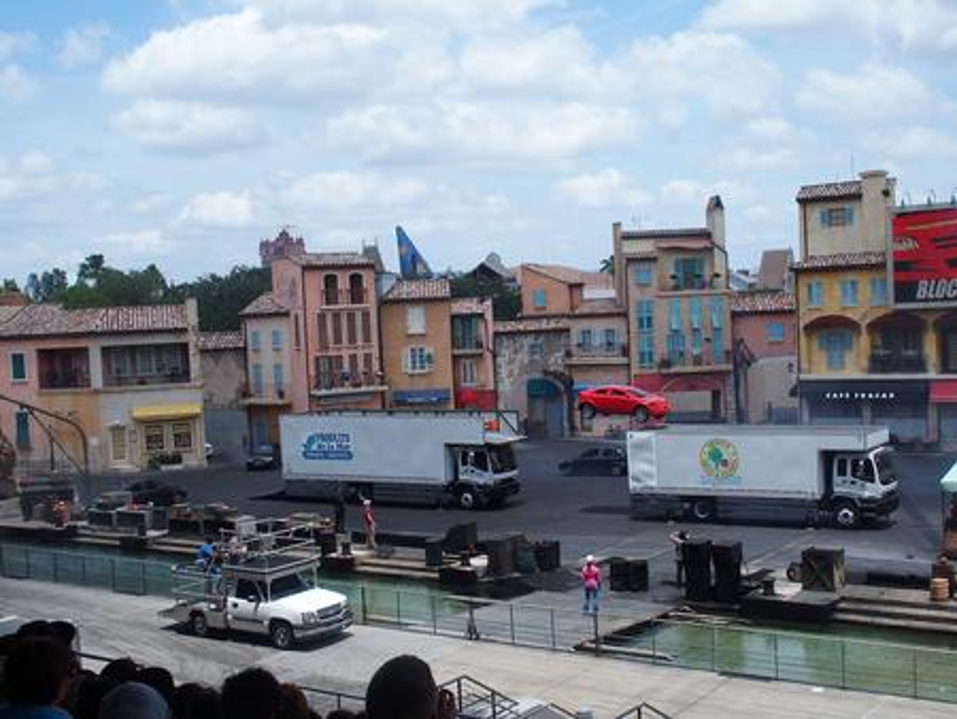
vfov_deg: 34.4
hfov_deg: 44.8
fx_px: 1162
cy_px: 360
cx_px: 478
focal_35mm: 42
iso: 100
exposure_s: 1/1000
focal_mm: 9
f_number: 4
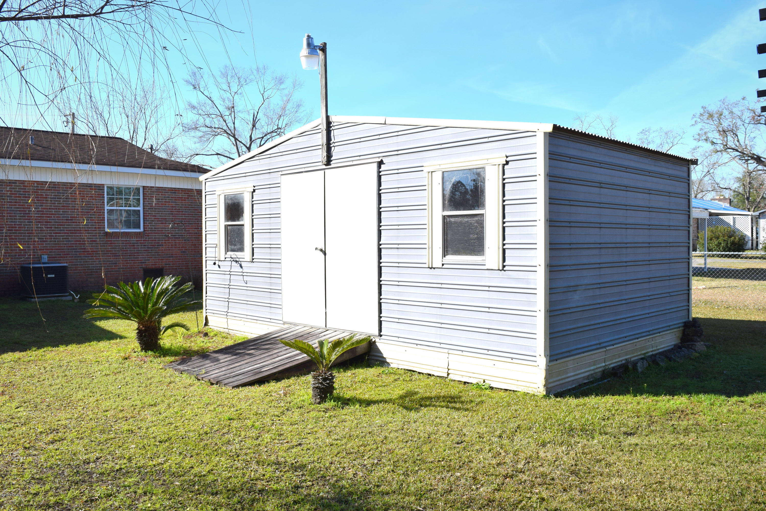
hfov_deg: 61.9
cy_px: 256
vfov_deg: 43.6
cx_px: 383
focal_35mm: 30
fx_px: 638
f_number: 10
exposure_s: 1/400
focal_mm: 20
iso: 200
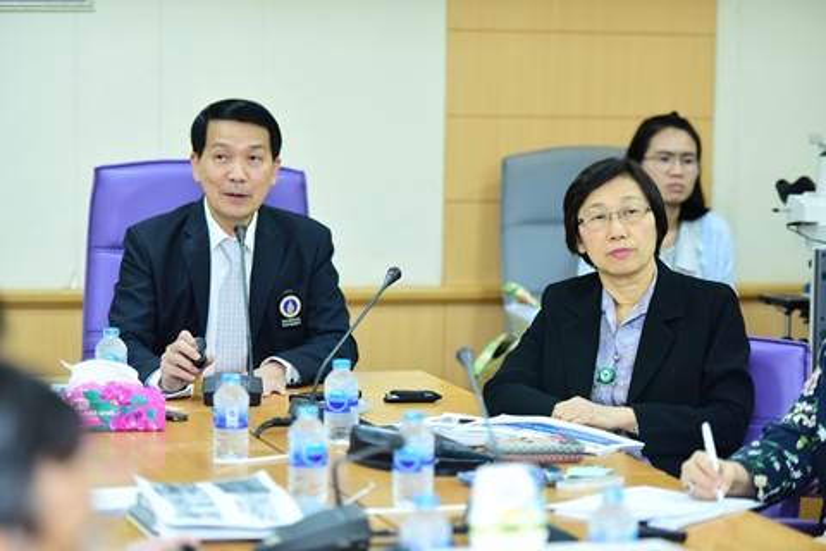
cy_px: 276
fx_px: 2868
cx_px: 413
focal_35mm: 125
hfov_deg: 16.4
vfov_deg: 11.0
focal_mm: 125
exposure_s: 1/250
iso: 1600
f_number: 2.8
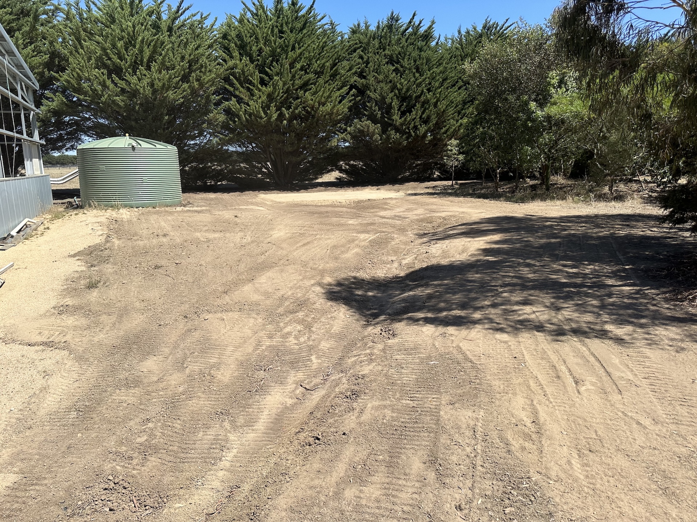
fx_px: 483
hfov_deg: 71.6
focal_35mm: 24
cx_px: 348
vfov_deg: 56.8
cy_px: 261
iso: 80
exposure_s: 1/4545
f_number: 1.78
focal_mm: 6.86
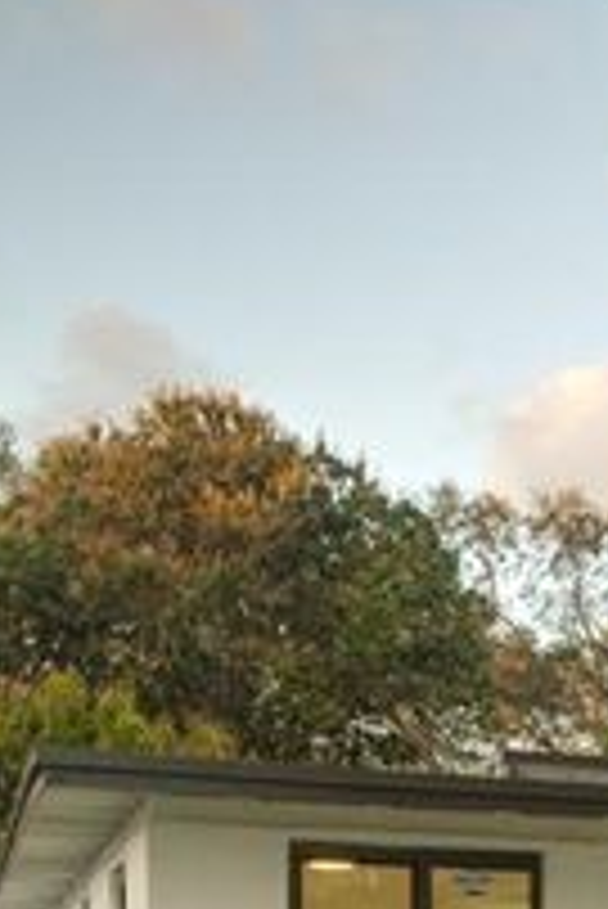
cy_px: 1046
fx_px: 1593
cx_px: 1009
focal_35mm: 63
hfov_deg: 18.2
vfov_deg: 28.4
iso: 6400
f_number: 8
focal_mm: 17
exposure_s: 1/60
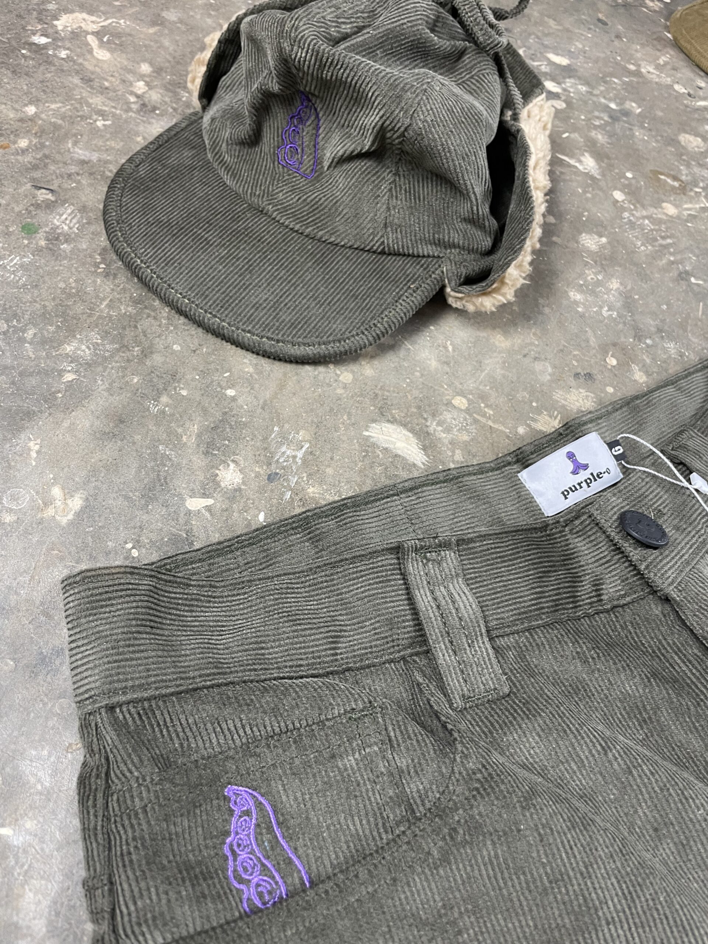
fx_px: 709
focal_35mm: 26
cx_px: 354
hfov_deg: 53.1
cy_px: 472
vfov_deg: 67.3
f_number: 1.6
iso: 125
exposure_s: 1/60
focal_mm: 4.2
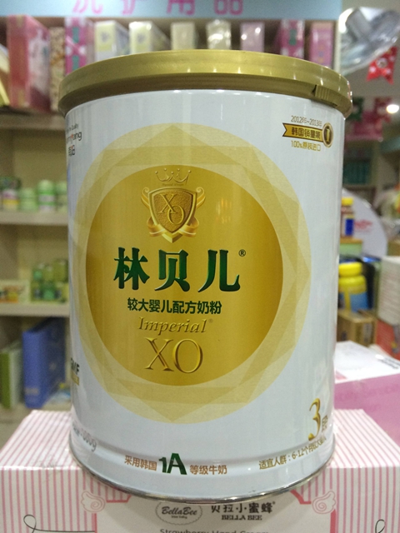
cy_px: 266
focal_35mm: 29
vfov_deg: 61.7
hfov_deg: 48.2
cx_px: 200
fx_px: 447
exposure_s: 1/30
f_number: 2.2
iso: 125
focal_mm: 4.15
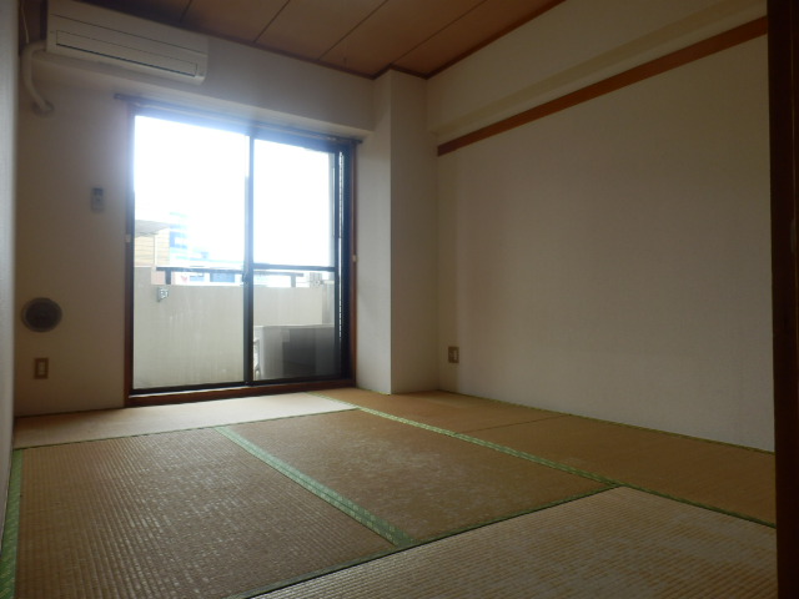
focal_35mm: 24
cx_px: 400
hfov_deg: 71.6
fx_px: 554
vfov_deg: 56.8
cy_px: 300
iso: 80
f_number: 3
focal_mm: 4.2
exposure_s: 1/125
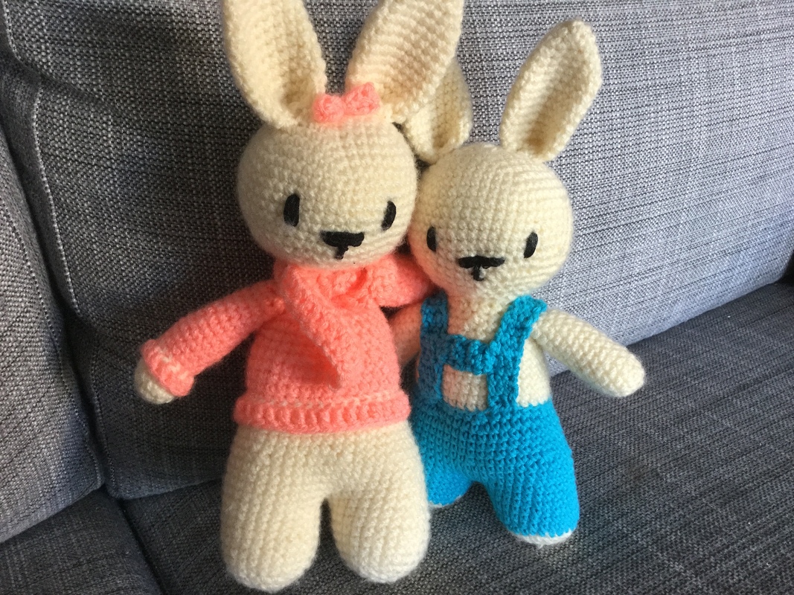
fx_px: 711
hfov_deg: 58.4
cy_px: 298
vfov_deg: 45.4
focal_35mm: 31
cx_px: 397
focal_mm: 3.3
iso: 125
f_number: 2.4
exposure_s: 1/33
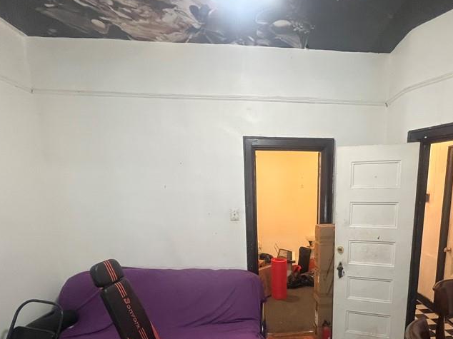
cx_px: 287
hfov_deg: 77.4
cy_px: 253
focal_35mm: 21
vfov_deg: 60.1
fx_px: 275
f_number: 1.8
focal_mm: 1.57
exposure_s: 1/60
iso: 400
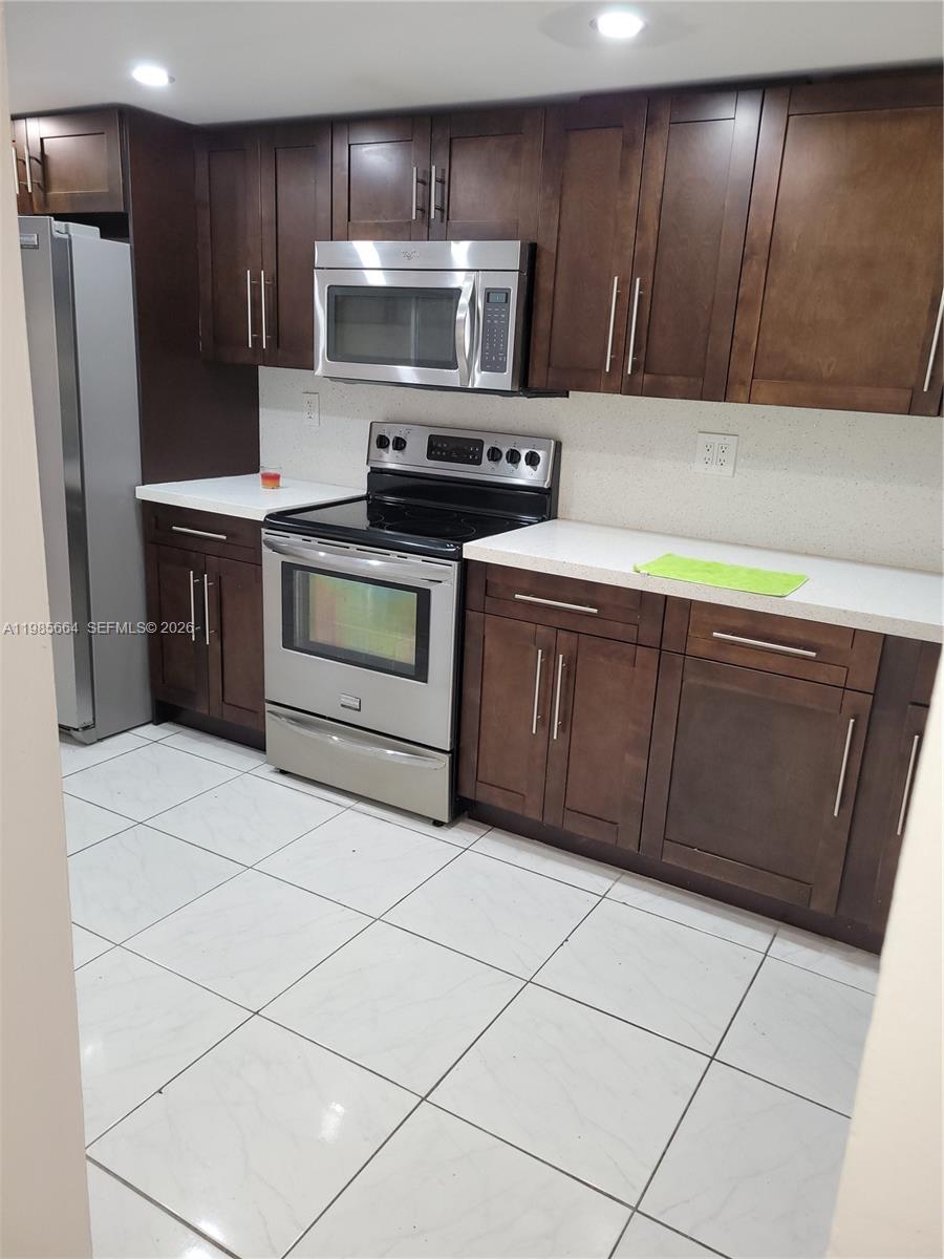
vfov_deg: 67.3
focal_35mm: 26
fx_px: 945
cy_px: 630
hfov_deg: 53.1
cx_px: 472
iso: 100
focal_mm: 5.4
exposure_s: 1/40
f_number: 1.8
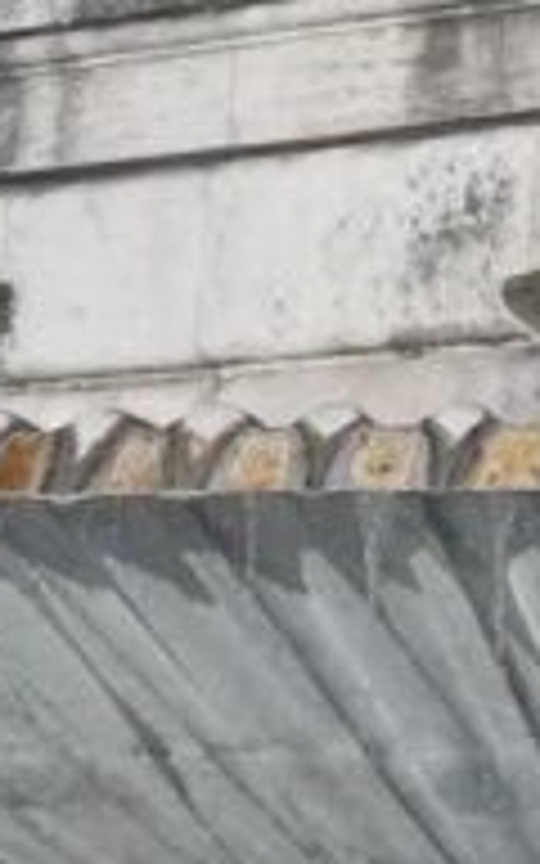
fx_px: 5204
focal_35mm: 221
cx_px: 945
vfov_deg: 9.3
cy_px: -378
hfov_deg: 5.8
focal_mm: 7.1
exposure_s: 1/200
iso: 64
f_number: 9.9
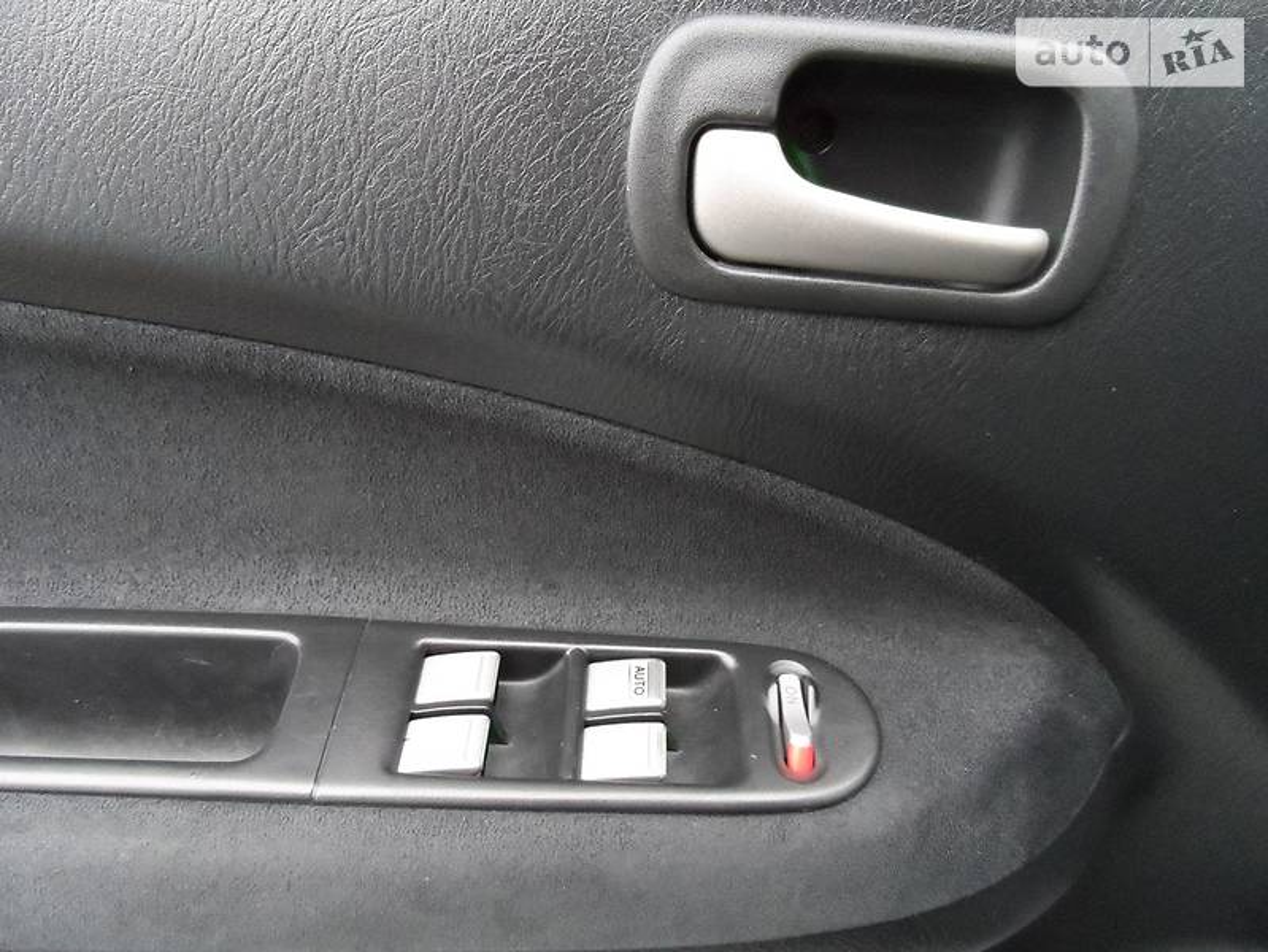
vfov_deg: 56.9
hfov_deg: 71.6
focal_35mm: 24
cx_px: 634
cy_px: 476
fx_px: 880
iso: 640
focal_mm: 4
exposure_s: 1/30
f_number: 3.2
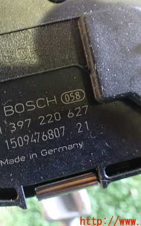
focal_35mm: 43
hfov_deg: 29.5
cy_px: 114
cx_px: 42
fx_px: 265
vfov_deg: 46.2
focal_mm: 5.4
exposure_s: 1/20
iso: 1600
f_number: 2.3
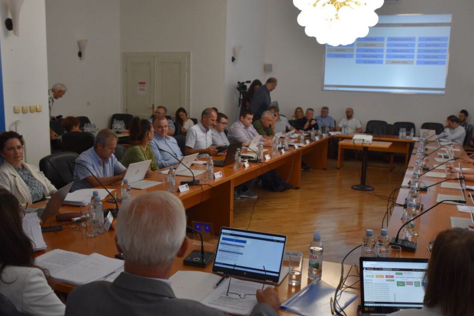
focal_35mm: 36
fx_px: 468
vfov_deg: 37.3
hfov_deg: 53.7
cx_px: 245
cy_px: 174
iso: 800
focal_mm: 21
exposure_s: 1/200
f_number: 3.5
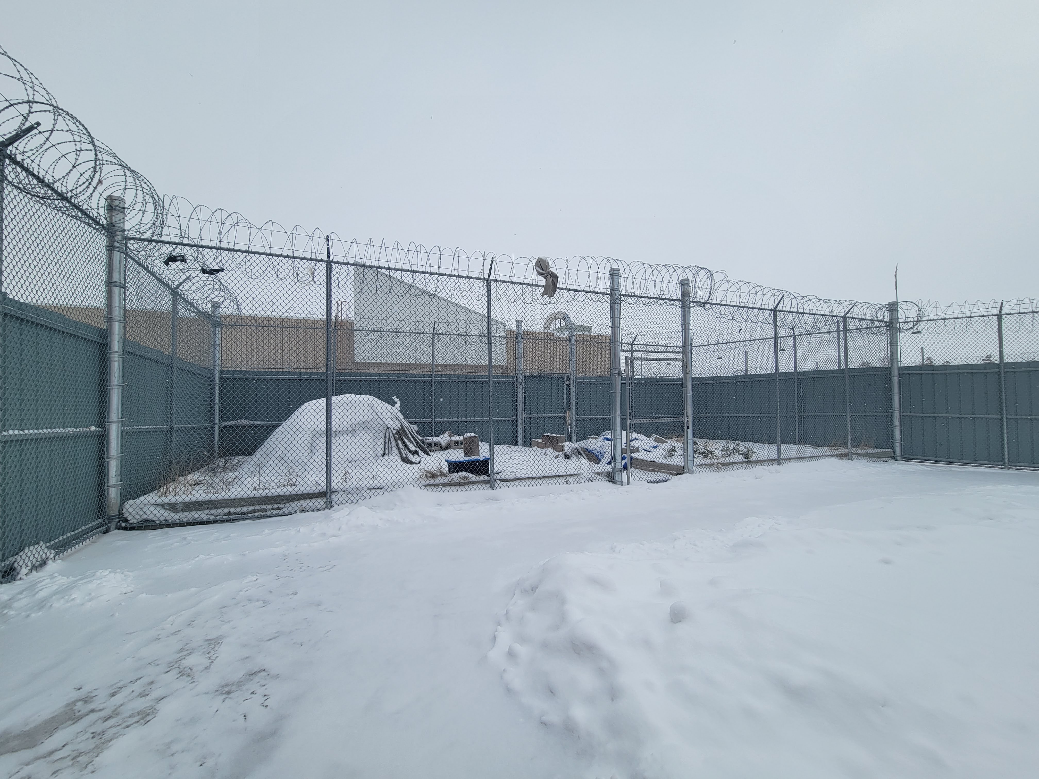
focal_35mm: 13
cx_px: 520
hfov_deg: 106.2
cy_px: 390
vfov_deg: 89.9
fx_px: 390
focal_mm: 2.2
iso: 50
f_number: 2.2
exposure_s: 1/2151
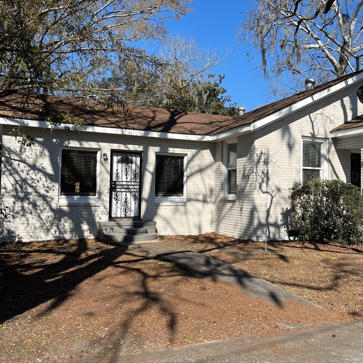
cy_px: 179
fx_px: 392
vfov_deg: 49.7
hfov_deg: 49.3
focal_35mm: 33
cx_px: 225
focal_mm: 5.1
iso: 50
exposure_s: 1/3623
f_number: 1.6
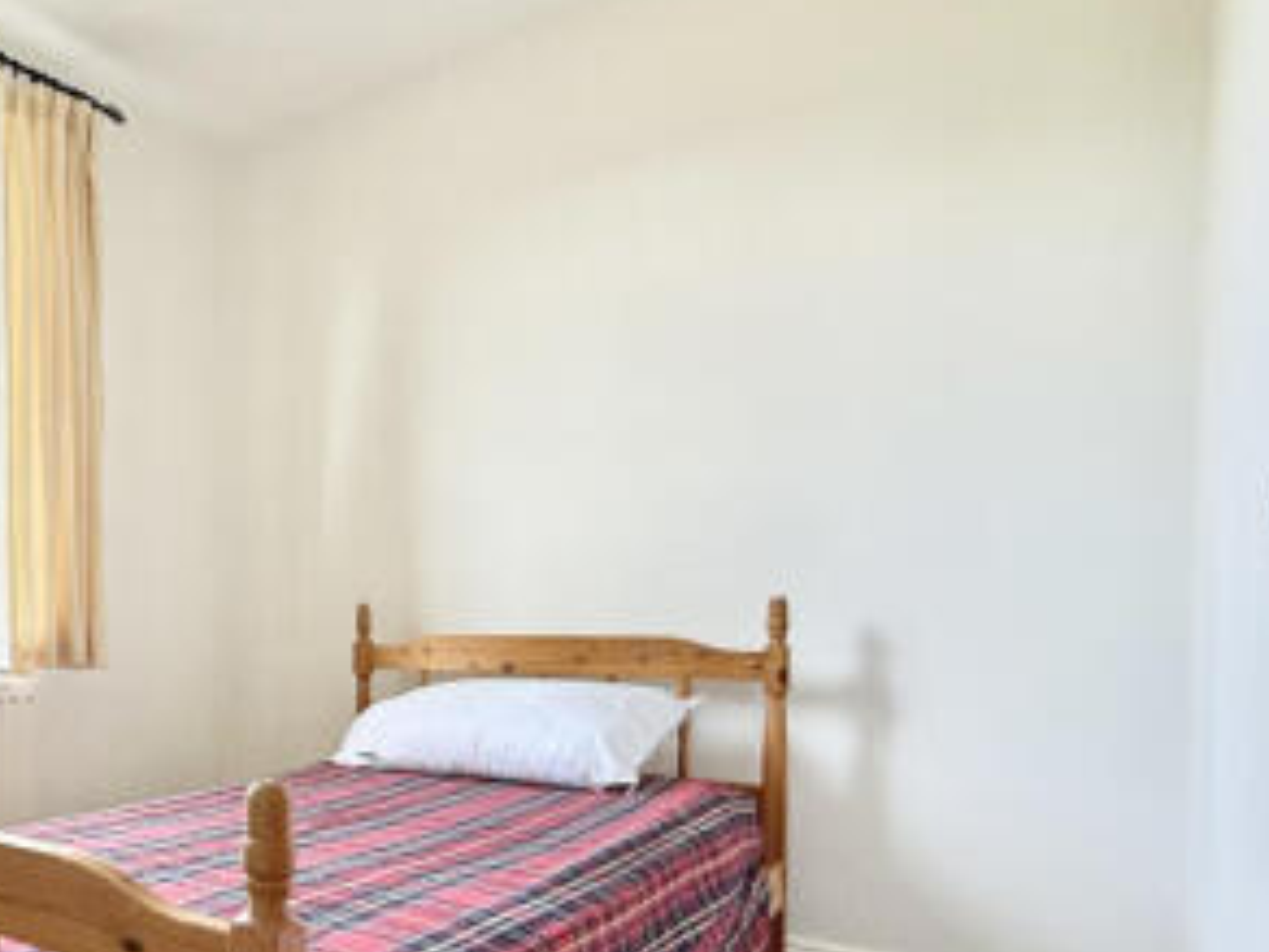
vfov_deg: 48.7
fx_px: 1026
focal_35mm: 28
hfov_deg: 52.8
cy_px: 650
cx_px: 54
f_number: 2.2
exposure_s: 1/99
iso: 100
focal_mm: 2.22
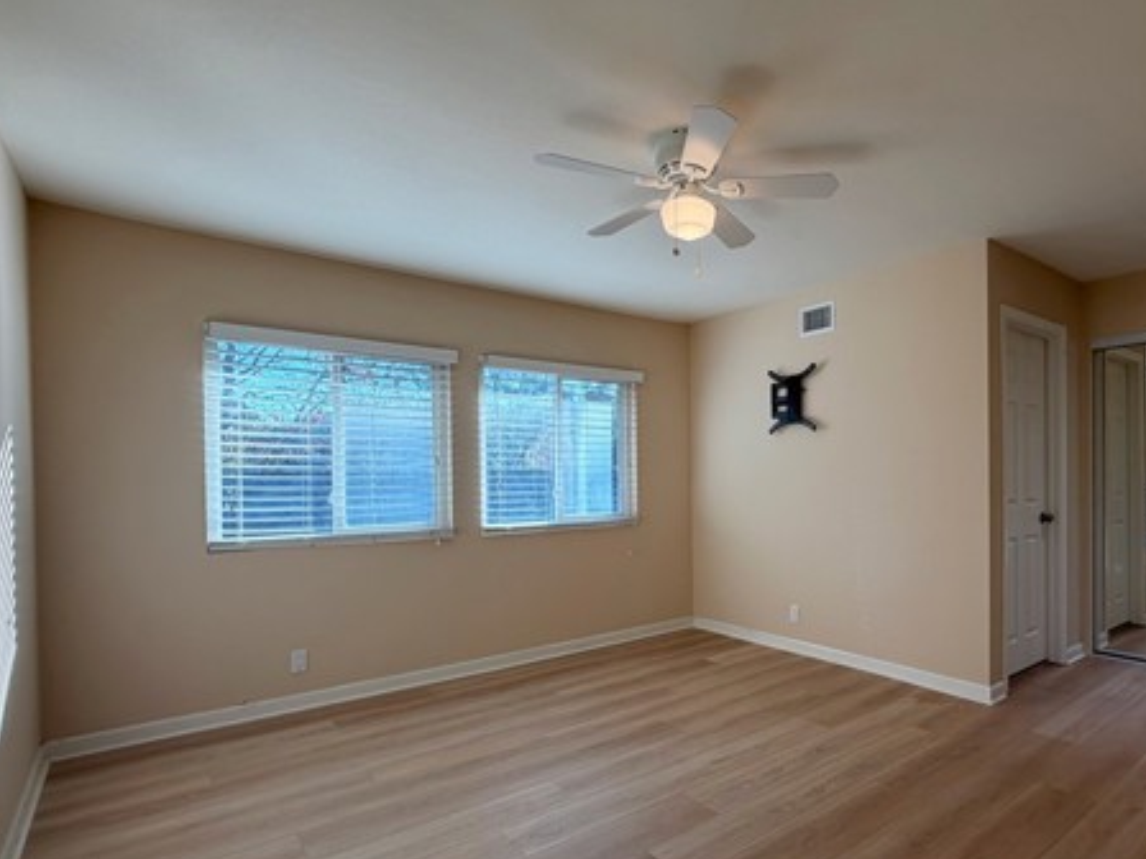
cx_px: 755
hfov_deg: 79.3
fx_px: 662
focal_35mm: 20
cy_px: 486
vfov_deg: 65.7
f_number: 2.2
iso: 100
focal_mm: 2.22
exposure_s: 1/120
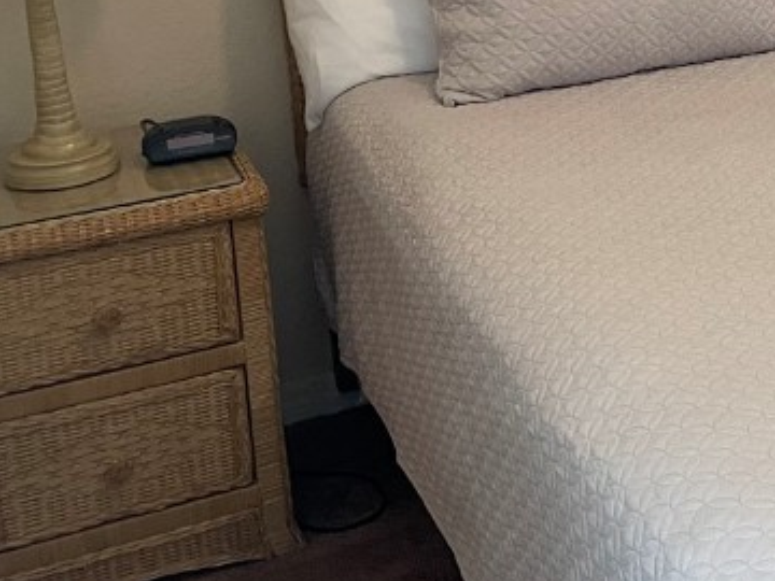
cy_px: -77
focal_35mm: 74
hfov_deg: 24.0
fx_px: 1657
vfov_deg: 19.0
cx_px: 924
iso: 250
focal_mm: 4.2
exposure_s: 1/60
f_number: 1.6
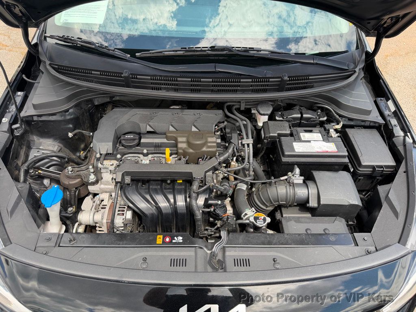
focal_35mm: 24
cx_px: 208
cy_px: 156
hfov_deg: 71.6
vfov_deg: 56.8
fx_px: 288
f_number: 1.78
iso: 100
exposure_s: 1/909
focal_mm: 6.76
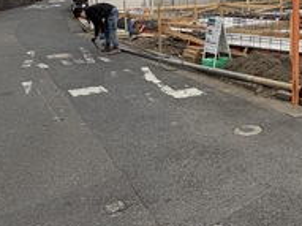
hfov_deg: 36.7
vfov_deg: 30.4
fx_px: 410
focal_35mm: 47
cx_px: 296
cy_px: 58
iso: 40
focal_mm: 2.22
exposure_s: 1/502
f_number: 2.2
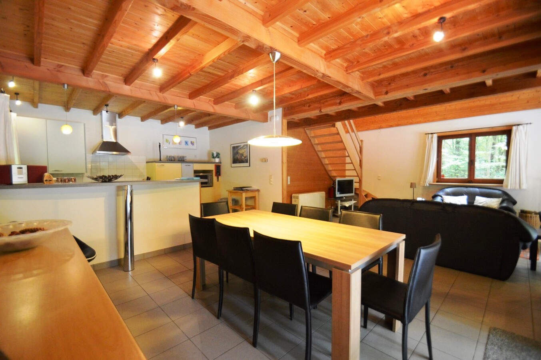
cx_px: 270
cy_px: 180
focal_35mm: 15
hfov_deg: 100.4
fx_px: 225
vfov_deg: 77.2
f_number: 3.5
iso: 1800
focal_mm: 10
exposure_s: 1/60
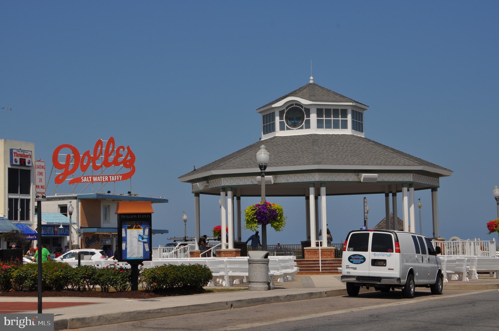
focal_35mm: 75
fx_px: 1038
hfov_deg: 27.0
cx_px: 250
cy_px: 166
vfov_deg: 18.1
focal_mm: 50
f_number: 11
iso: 200
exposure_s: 1/500
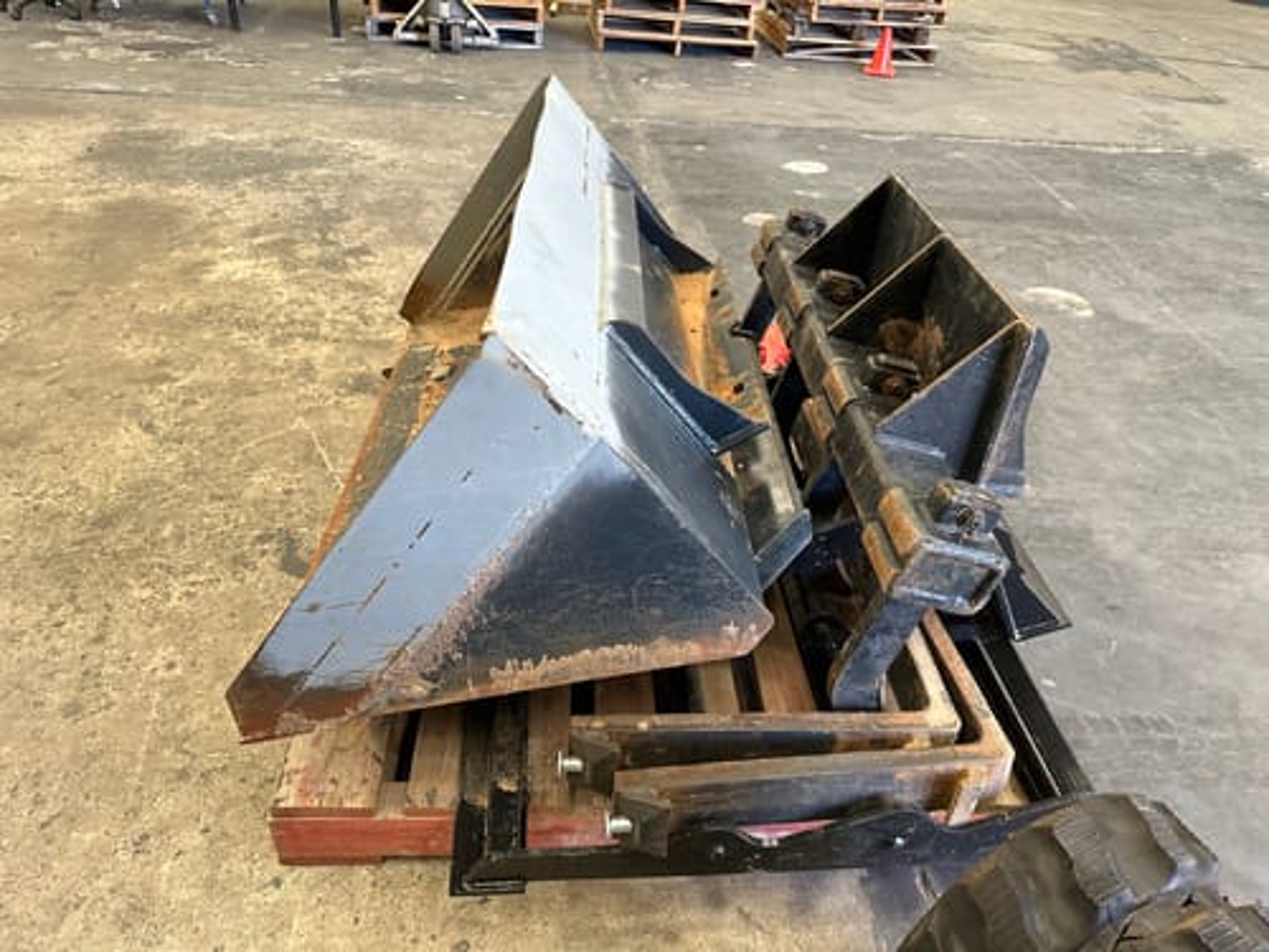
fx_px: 880
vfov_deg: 56.8
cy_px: 476
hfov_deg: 71.6
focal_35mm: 24
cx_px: 634
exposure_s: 1/121
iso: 160
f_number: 1.78
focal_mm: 6.86
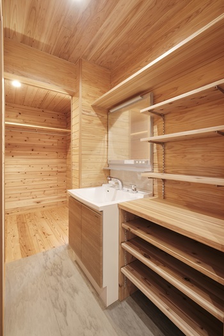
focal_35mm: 15
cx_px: 112
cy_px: 168
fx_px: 140
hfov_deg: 77.3
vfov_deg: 100.4
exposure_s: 1/1.8
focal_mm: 10
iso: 160
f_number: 6.4
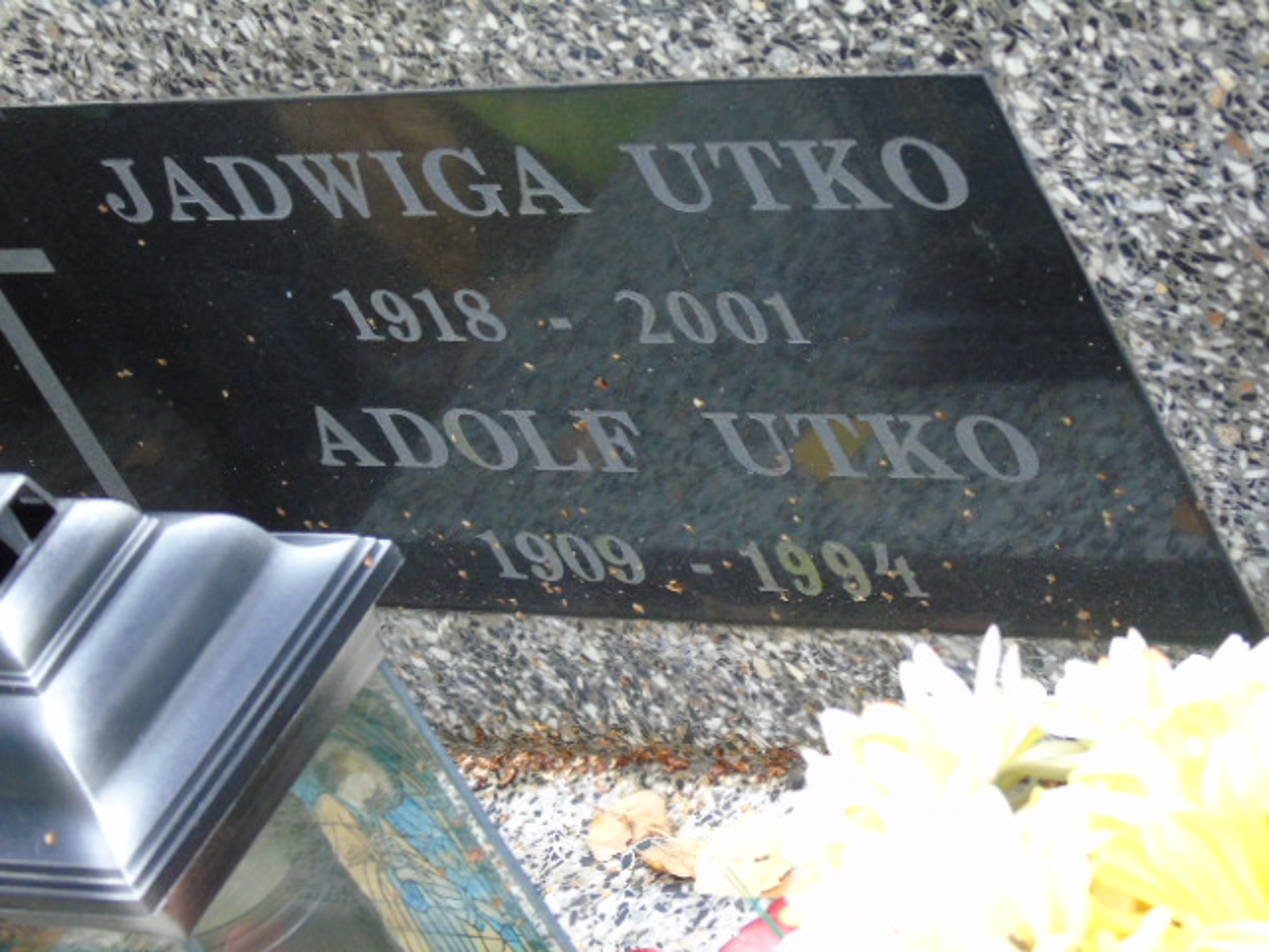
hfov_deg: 13.9
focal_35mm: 142
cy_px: 476
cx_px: 634
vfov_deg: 10.4
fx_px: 5206
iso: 500
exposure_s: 1/60
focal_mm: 25
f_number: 4.7
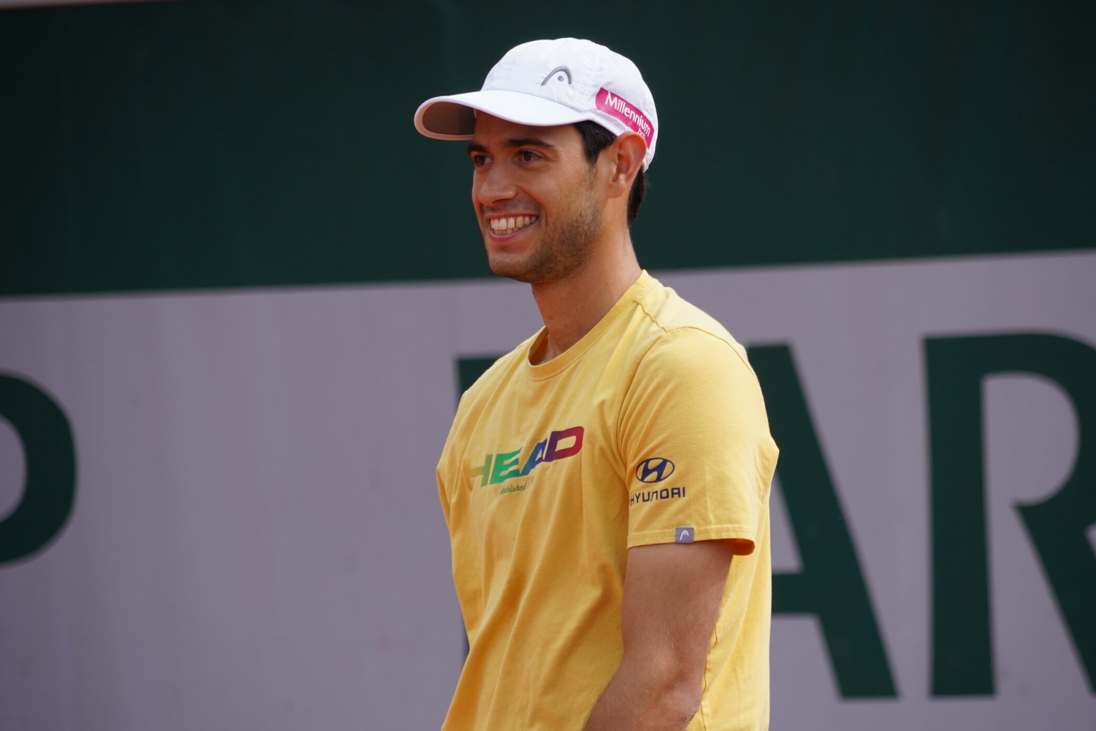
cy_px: 425
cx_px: 622
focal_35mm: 292
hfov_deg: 7.1
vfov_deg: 4.7
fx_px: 8890
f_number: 6.3
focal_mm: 240
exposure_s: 1/800
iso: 500
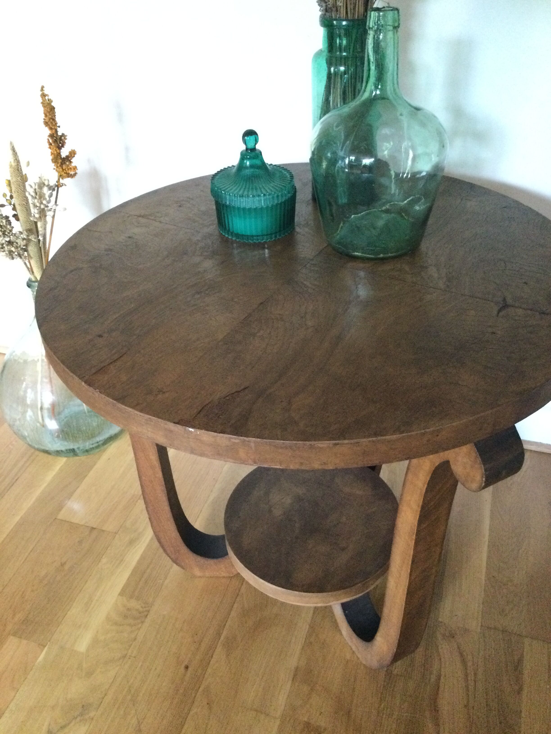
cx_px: 276
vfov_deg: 58.4
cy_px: 367
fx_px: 658
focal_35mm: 31
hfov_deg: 45.4
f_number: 2.4
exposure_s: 1/17
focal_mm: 3.3
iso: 320
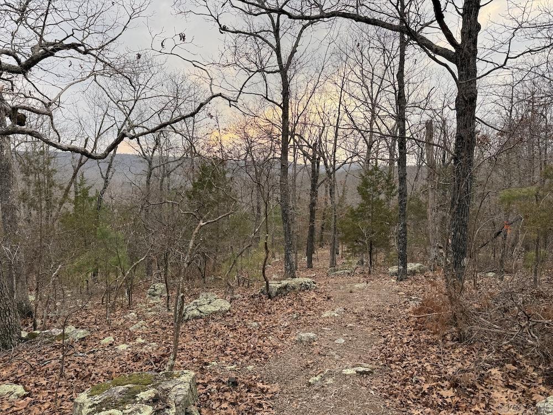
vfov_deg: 56.8
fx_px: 383
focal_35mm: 24
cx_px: 276
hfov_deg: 71.6
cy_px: 208
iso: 80
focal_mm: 6.76
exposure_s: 1/584
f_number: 1.78
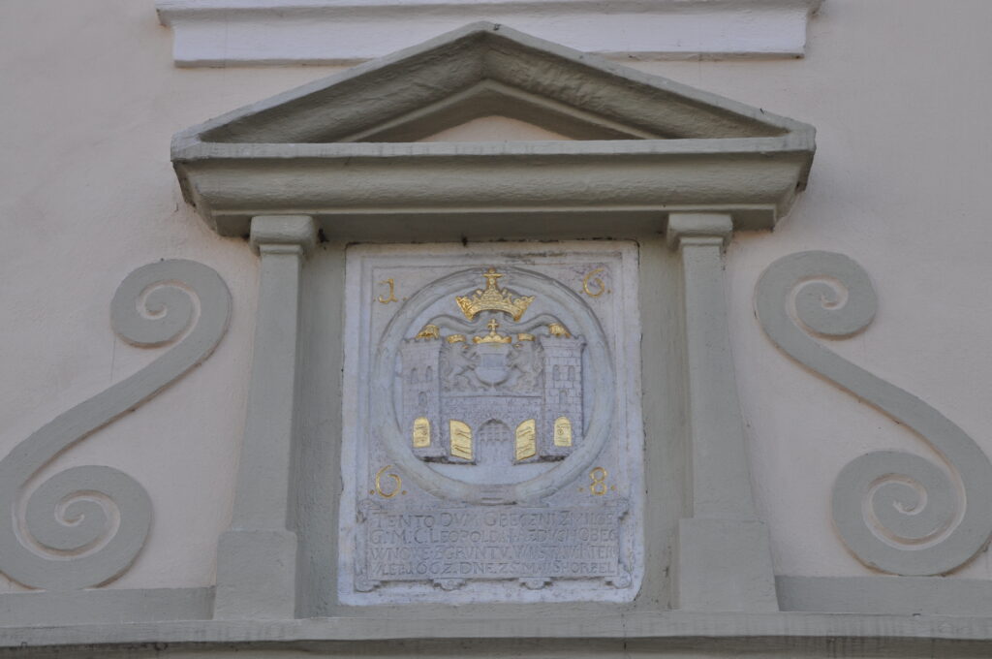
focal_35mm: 87
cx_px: 496
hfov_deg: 23.4
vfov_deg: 15.7
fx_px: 2394
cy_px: 330
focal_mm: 58
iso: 250
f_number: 11
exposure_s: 1/125
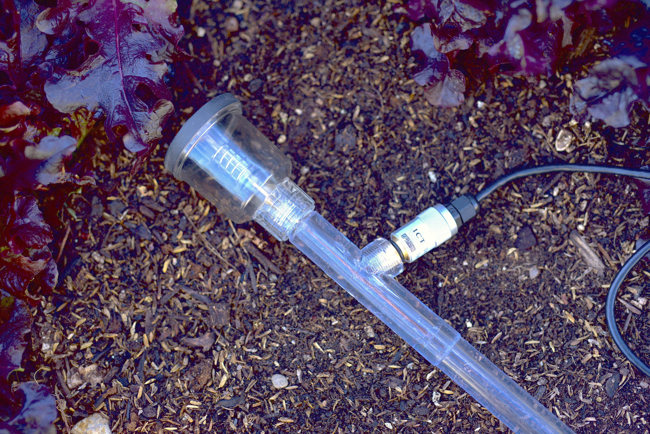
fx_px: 903
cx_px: 325
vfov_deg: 27.0
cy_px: 217
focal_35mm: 50
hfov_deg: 39.6
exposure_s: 1/800
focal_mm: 50
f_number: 2
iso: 200
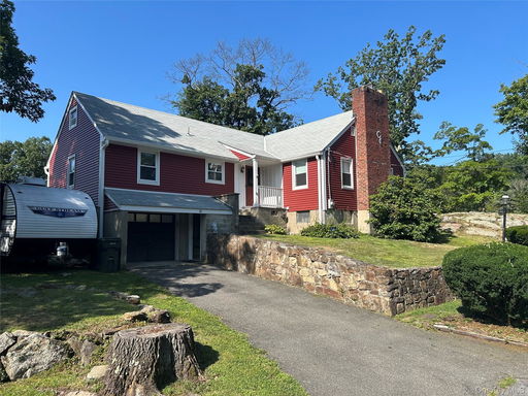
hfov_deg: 67.3
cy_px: 198
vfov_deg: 53.1
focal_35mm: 26
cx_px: 264
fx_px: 397
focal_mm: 5.7
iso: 50
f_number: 1.5
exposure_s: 1/2571
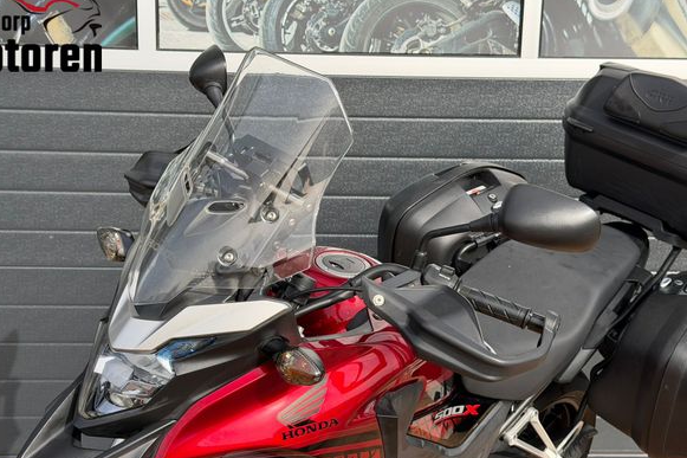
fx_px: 1049
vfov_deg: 24.6
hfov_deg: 36.2
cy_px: 277
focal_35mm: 55
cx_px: 329
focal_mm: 6.76
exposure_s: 1/2146
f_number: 1.78
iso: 80
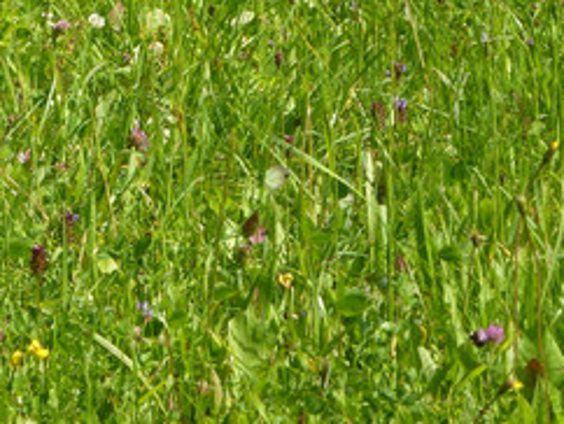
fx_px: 5725
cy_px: 22
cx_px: 44
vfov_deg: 4.2
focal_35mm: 351
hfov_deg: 5.6
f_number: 5.3
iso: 100
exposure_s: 1/320
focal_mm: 27.7
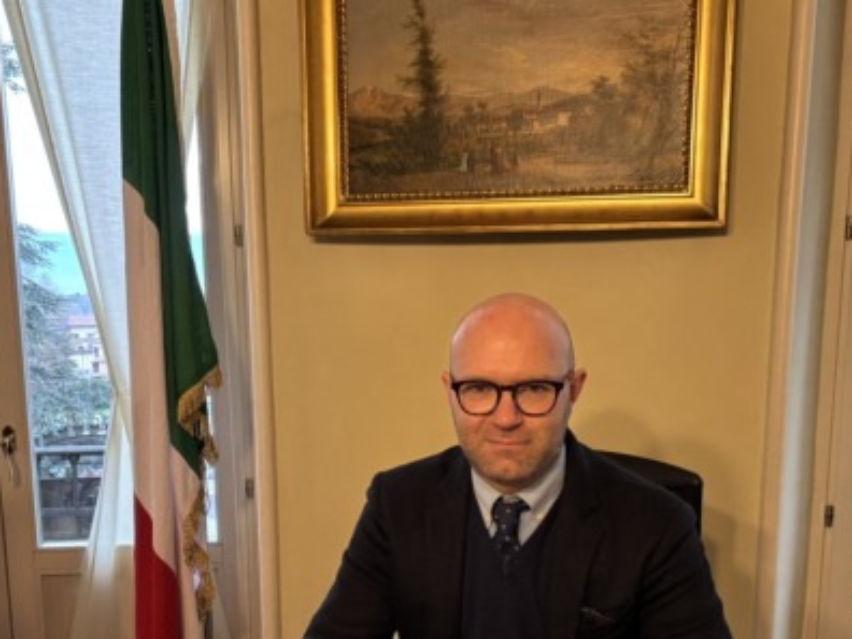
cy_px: 499
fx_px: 1034
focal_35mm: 42
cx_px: 437
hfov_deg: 44.8
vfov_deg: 33.5
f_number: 1.6
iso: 200
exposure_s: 1/60
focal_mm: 5.96
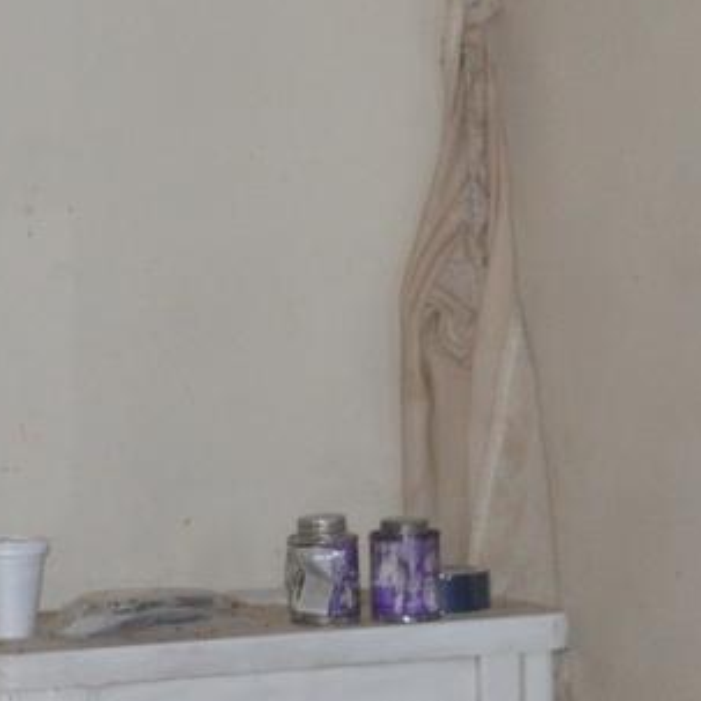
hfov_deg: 7.7
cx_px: -398
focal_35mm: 224
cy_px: 350
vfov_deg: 7.8
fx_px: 5132
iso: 640
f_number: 4
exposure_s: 1/60
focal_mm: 26
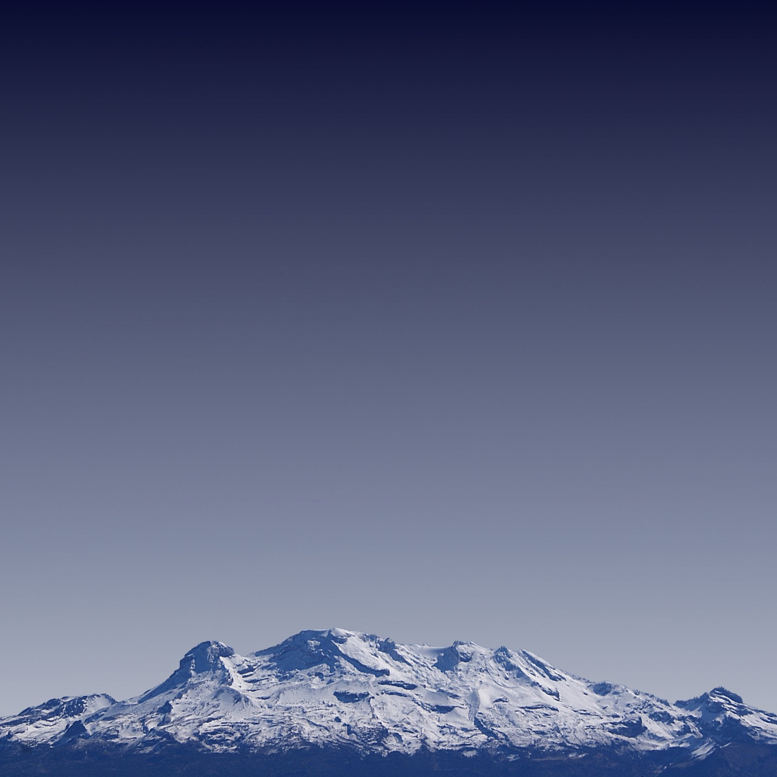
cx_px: 367
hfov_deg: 13.0
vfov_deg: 13.0
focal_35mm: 134
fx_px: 3403
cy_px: 390
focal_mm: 70
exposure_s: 1/250
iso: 100
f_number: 13
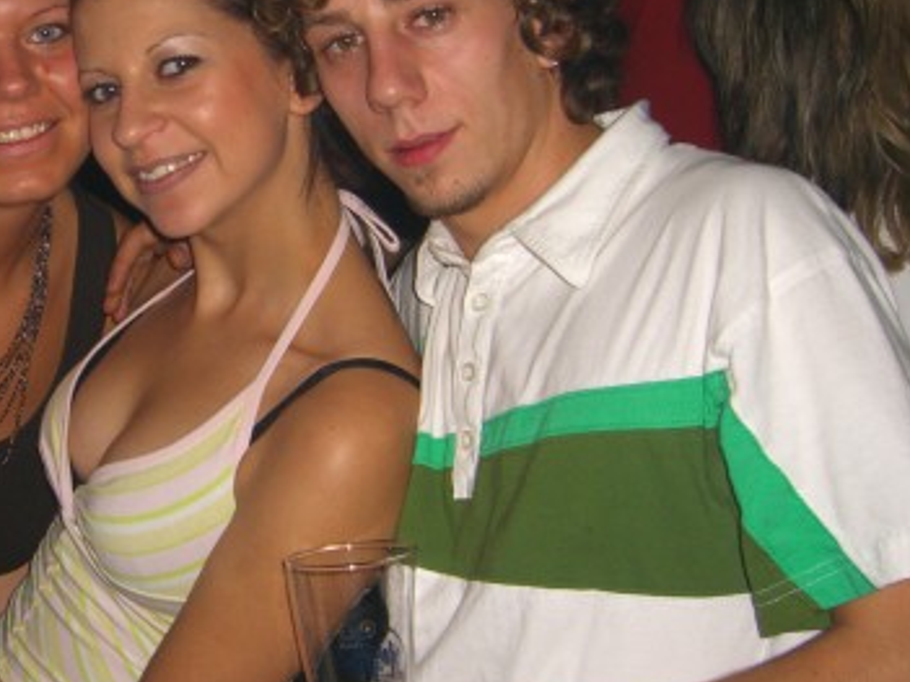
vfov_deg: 22.6
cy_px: 301
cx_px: 163
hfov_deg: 29.1
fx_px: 1708
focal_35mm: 65
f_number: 2.8
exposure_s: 1/60
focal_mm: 7.9
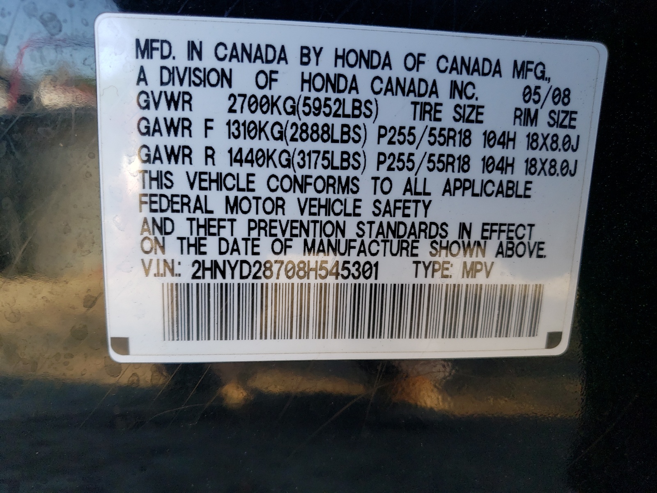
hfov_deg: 67.3
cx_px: 328
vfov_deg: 53.1
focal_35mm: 26
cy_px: 246
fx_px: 493
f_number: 1.5
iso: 50
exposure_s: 1/172
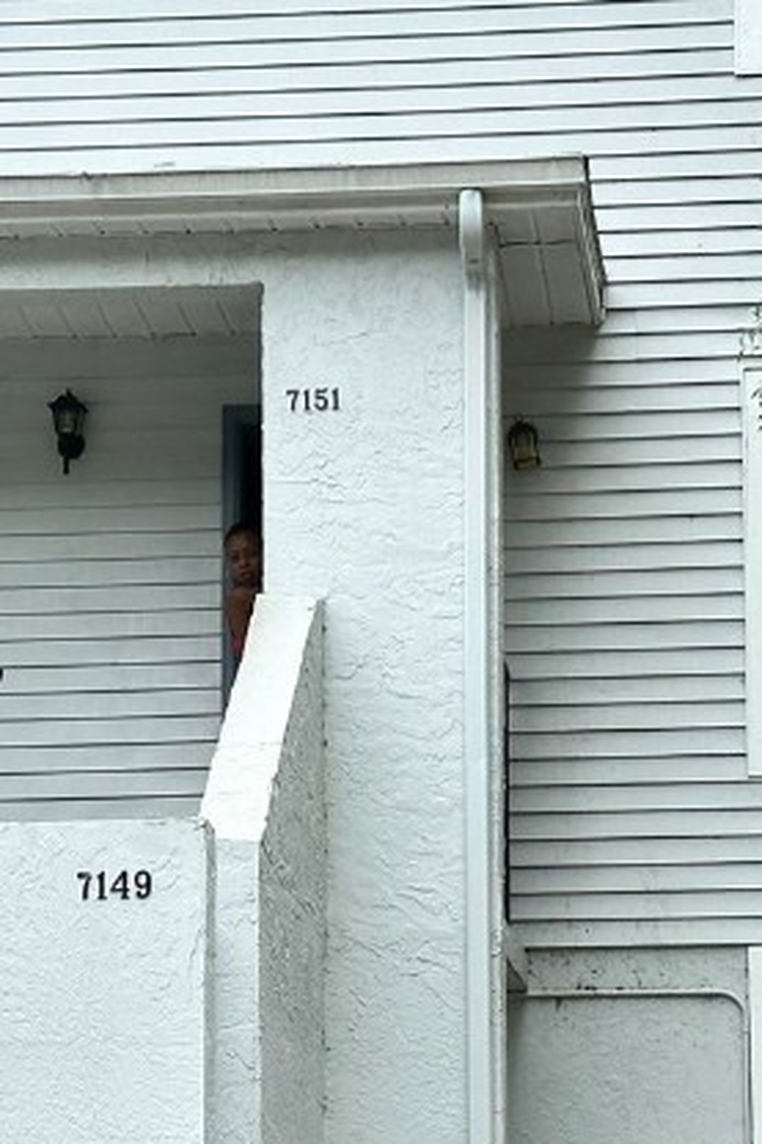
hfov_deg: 11.1
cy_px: 852
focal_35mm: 123
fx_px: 3908
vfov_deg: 16.6
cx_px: 462
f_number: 1.78
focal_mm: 6.86
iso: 64
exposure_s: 1/1497
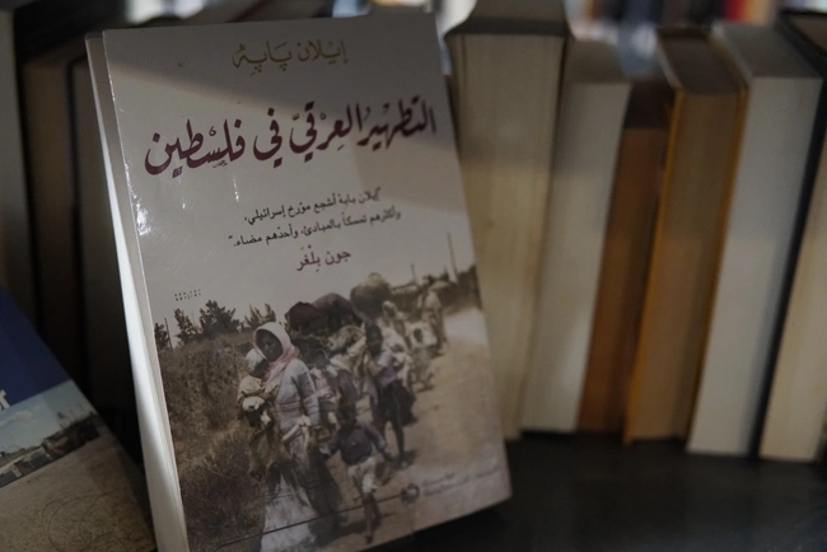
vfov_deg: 29.9
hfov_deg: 43.6
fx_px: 1034
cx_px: 414
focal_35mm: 45
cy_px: 276
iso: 2500
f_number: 2
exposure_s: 1/160
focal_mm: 30
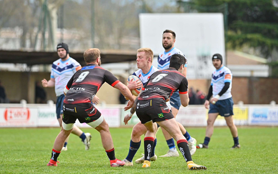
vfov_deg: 4.3
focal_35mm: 306
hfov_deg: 6.9
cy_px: 83
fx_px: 2318
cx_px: 139
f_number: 4
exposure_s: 1/1600
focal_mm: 300
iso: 280
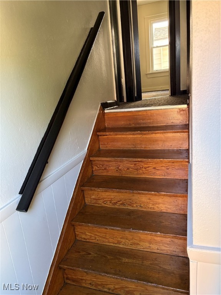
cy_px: 148
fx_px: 221
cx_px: 110
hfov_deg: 53.1
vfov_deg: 67.3
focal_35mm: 26
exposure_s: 1/60
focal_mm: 5.96
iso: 500
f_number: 1.6
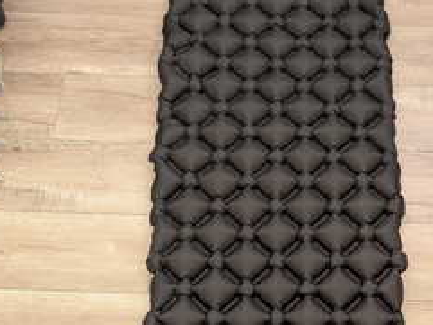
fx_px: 563
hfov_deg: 41.6
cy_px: 302
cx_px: 280
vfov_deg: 30.6
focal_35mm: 45
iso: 747
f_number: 1.85
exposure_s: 1/23.8
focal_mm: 6.81
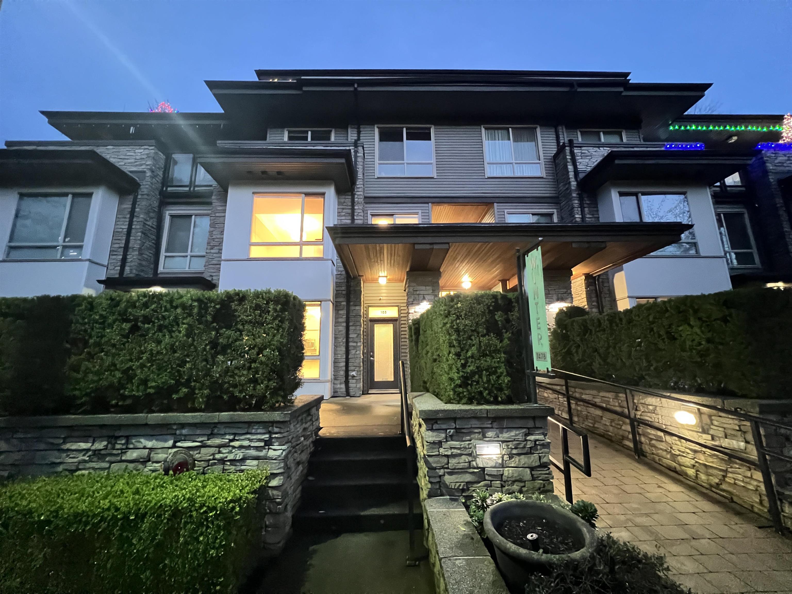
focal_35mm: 13
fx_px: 297
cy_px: 297
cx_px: 396
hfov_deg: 106.2
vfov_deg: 89.9
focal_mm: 1.57
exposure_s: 1/15
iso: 2500
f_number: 1.8
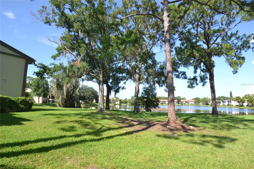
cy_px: 84
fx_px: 138
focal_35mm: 20
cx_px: 127
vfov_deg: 63.2
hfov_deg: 85.4
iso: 100
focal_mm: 13
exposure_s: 1/160
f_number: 6.3
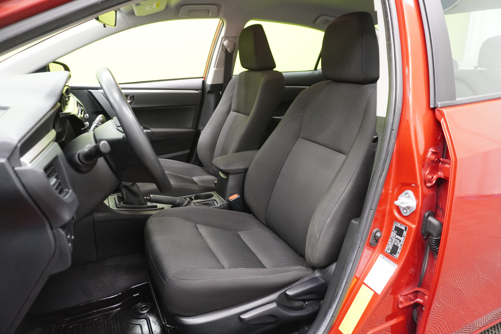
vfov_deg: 53.1
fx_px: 334
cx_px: 250
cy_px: 167
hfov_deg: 73.7
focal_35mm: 24
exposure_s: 1/30
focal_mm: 16
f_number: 3.5
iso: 2000
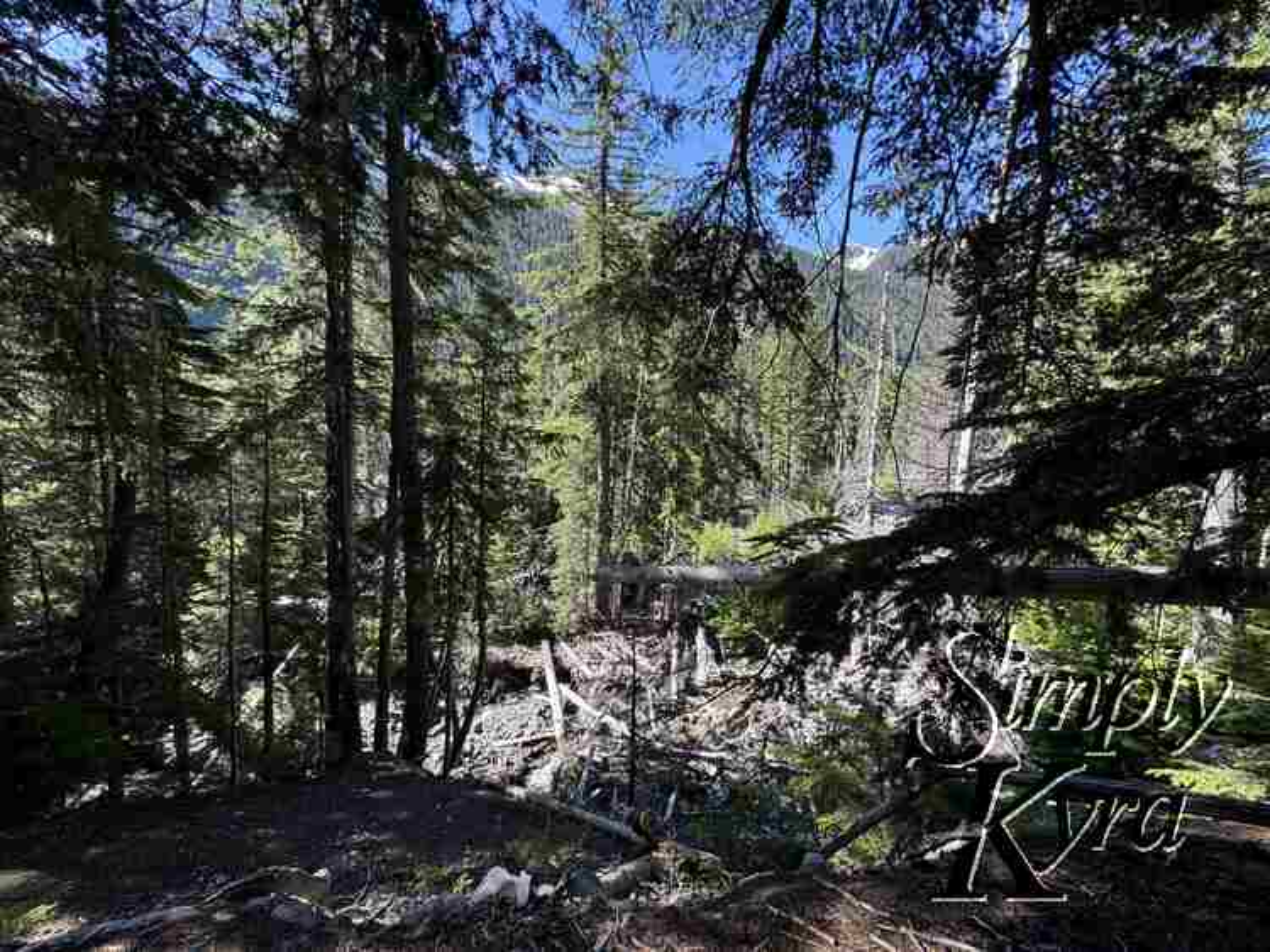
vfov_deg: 85.7
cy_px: 476
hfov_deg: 102.0
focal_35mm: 14
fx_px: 514
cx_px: 635
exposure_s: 1/194
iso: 40
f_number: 2.2
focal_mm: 2.22
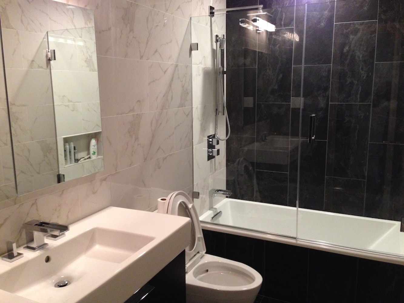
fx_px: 385
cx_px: 202
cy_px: 152
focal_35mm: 33
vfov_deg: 43.0
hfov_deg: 55.3
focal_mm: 4.12
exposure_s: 1/20
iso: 200
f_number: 2.4
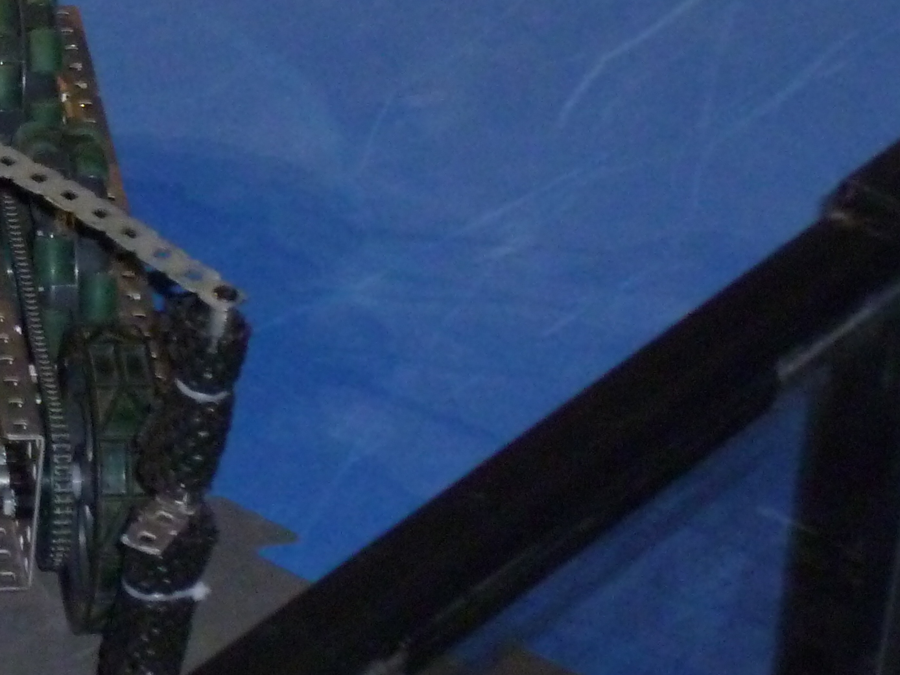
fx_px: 6474
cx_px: -412
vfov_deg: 6.0
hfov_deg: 7.8
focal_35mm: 249
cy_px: 32
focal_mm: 14.2
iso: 400
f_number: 4.5
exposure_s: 1/80
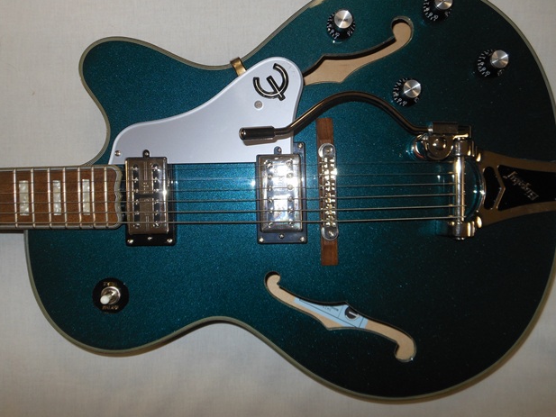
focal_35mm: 28
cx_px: 261
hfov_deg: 63.4
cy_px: 189
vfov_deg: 49.7
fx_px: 450
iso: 80
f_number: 3.2
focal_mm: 4.5
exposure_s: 1/25
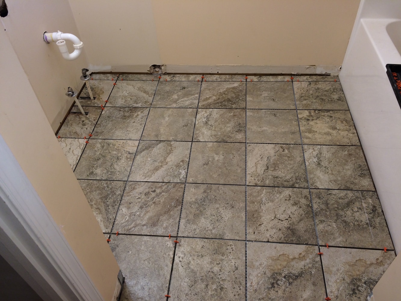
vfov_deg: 48.2
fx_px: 336
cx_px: 200
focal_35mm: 29
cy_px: 150
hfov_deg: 61.7
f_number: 2.2
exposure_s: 1/30
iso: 40
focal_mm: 4.15
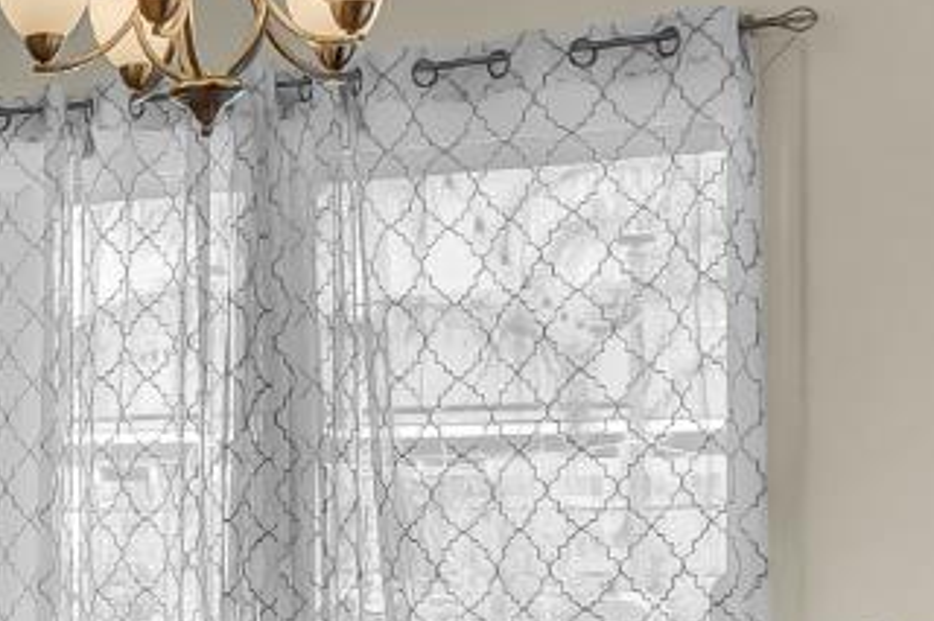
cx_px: -312
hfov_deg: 23.5
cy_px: 531
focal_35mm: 75
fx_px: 1945
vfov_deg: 17.9
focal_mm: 16
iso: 1600
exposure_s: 1/160
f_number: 10
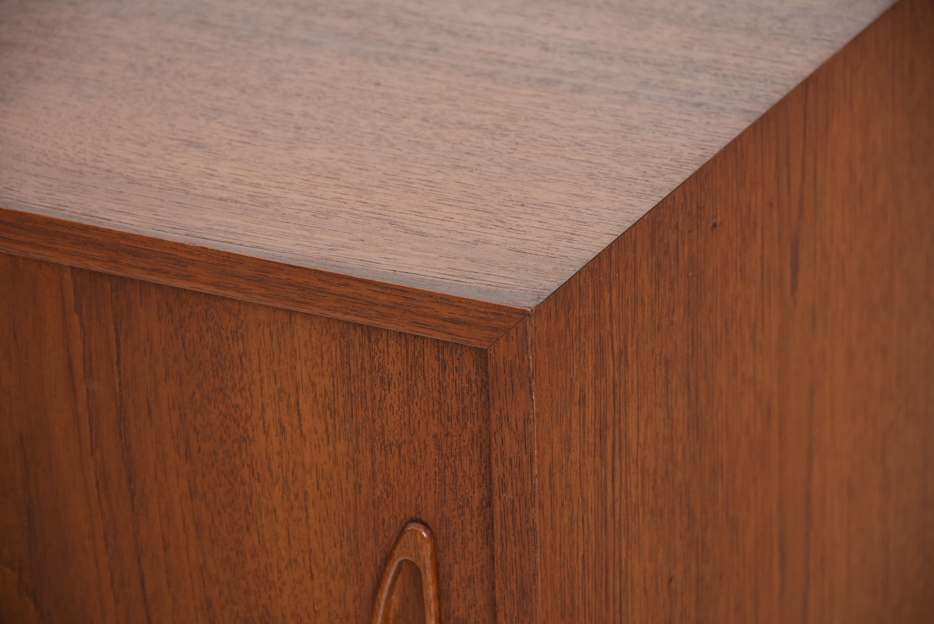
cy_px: 312
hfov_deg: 9.8
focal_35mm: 210
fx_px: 5452
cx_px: 467
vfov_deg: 6.6
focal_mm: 140
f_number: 8
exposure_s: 1/125
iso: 200
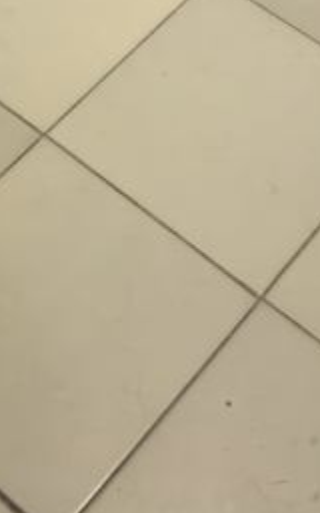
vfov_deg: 16.9
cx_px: 154
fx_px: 1479
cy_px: -356
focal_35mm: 106
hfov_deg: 12.3
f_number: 1.4
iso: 640
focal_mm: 6.98
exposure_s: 1/50
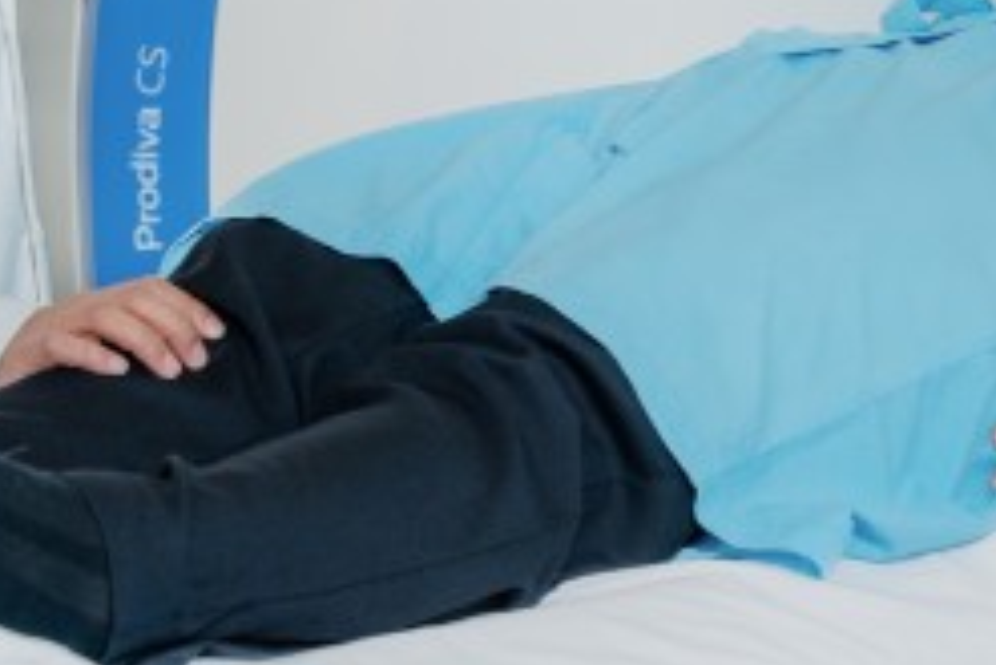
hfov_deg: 8.8
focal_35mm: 235
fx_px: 6493
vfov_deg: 5.8
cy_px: -222
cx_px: 552
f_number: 3.5
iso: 500
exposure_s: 1/160
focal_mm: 60.4
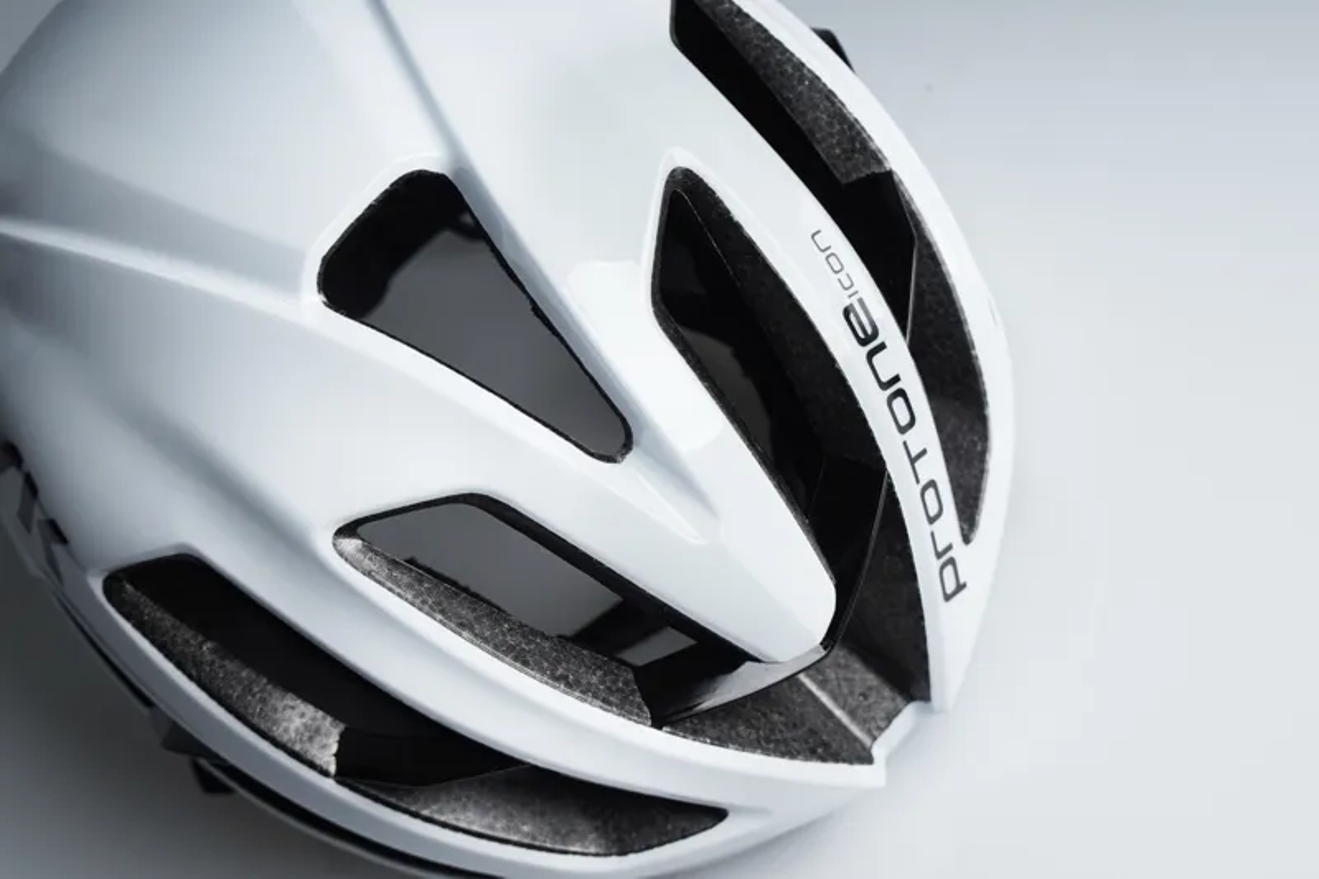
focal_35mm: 57
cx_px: 660
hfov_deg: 35.1
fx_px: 2088
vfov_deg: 23.8
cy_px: 440
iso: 160
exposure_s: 1/200
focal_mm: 38
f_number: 6.3
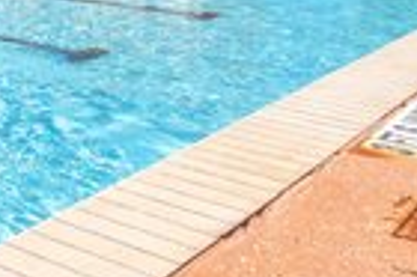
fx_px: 740
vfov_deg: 19.7
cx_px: -307
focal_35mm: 64
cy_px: -73
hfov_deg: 21.8
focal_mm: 14
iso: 100
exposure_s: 1/125
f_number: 10
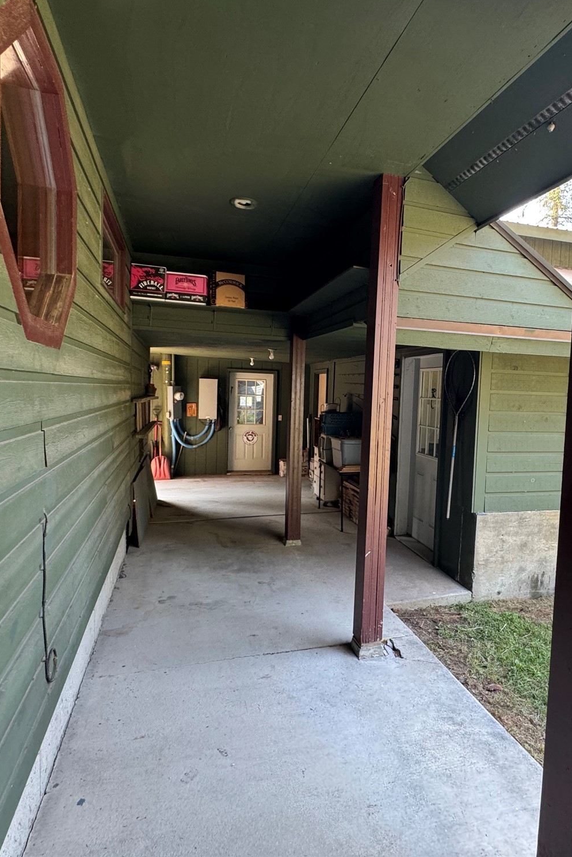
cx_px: 337
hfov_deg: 61.5
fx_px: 477
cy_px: 416
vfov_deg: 84.0
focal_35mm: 20
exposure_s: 1/99
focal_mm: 2.22
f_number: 2.2
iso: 200
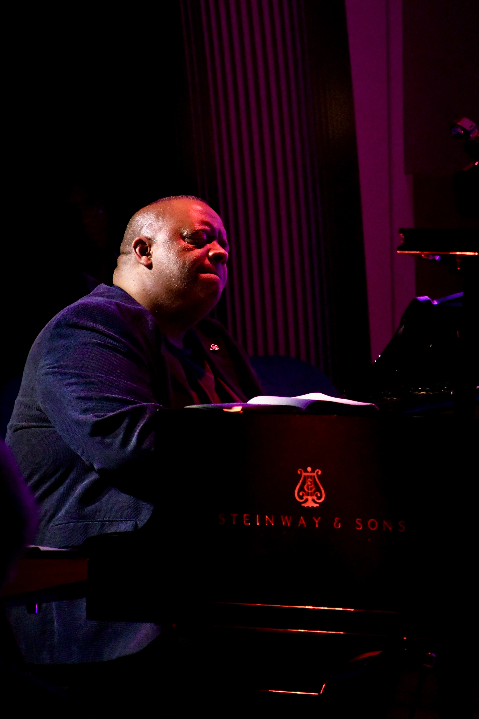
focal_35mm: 232
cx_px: 256
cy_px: 329
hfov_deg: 5.9
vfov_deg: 8.9
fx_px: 4630
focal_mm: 140
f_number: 6.3
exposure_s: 1/320
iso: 8000
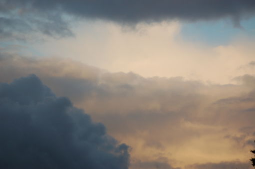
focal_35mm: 255
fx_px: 1804
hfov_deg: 8.1
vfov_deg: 5.4
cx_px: 128
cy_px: 84
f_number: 4.8
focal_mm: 170
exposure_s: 1/800
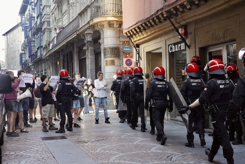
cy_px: 82
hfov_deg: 38.2
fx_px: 354
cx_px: 122
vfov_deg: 26.0
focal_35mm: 52
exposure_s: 1/500
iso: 3200
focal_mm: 52
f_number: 5
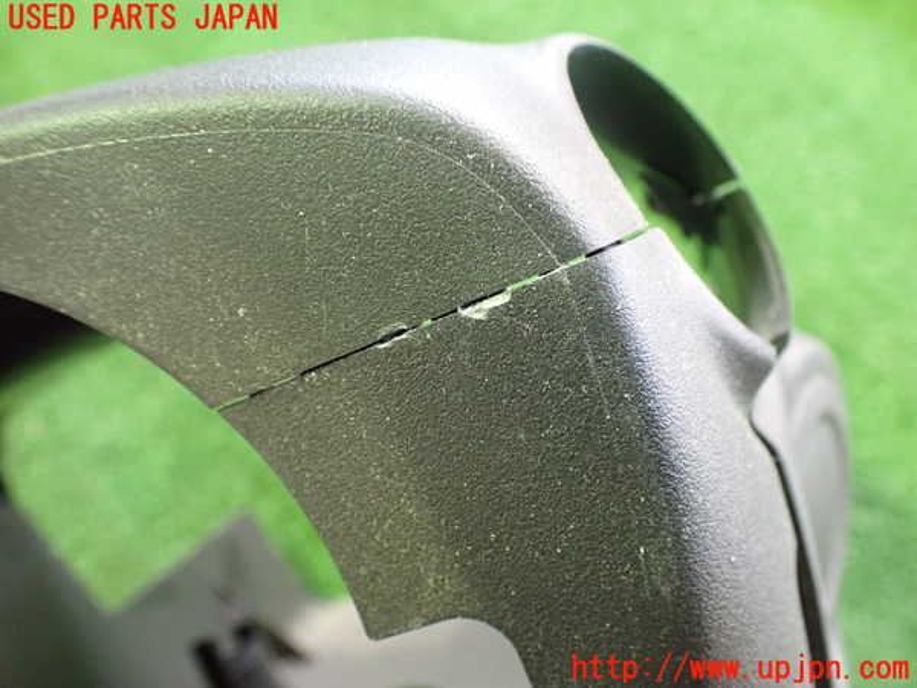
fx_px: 795
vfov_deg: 46.8
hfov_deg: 60.0
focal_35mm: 30
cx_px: 458
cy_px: 344
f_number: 2.3
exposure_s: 1/30
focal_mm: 5.4
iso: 1000
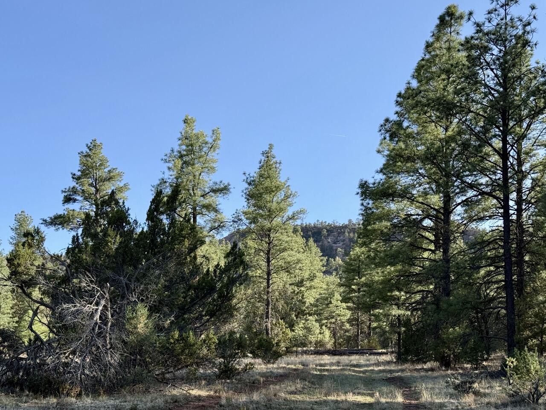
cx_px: 273
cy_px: 205
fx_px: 757
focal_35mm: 48
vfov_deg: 30.3
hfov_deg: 39.7
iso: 64
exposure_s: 1/2146
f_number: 1.78
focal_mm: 6.76
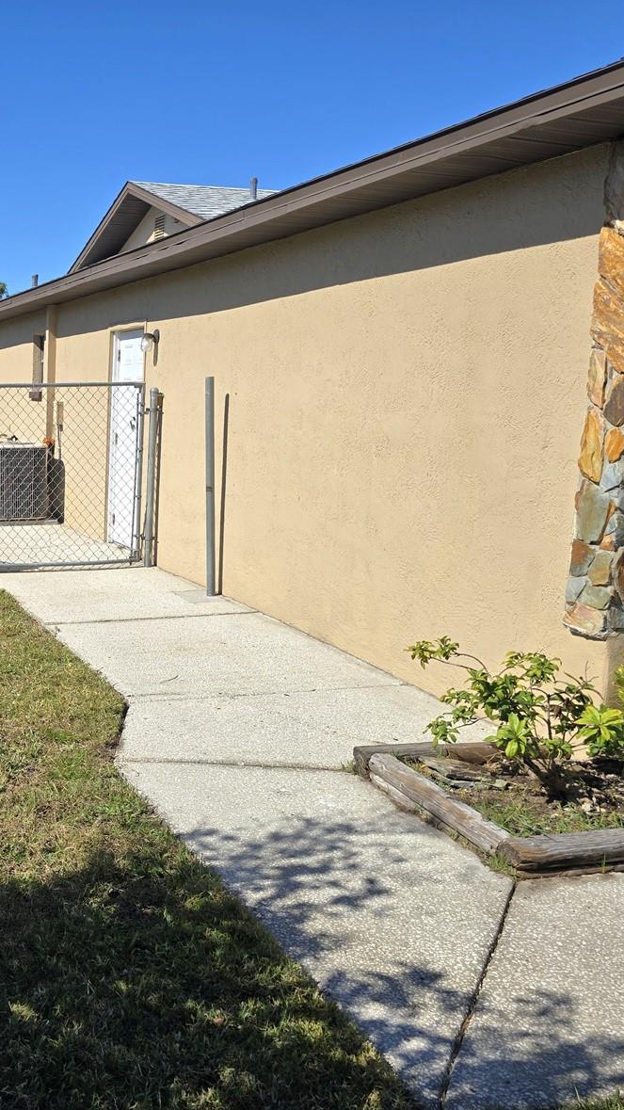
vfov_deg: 58.0
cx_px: 0
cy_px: 551
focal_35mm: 34
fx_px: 1000
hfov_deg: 32.0
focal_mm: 6.3
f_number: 1.7
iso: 12
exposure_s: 1/978
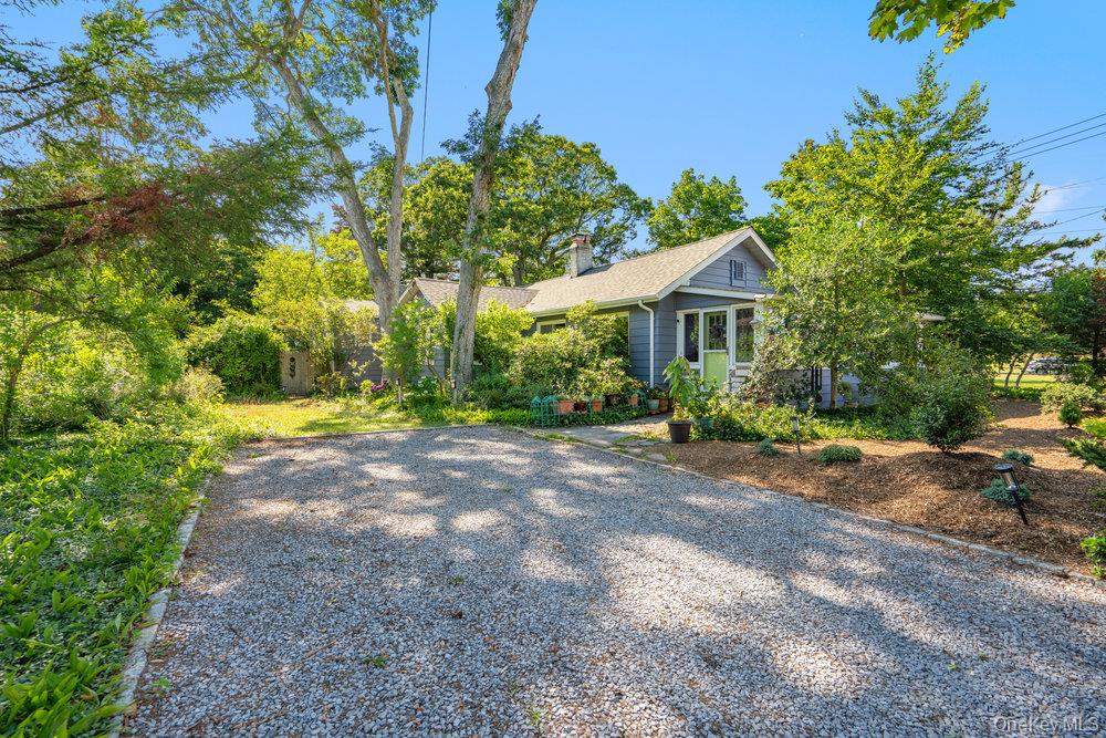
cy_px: 369
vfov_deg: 73.8
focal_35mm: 16
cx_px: 553
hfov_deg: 96.7
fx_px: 492
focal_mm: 16
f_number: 5.6
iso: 125
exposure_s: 1/200
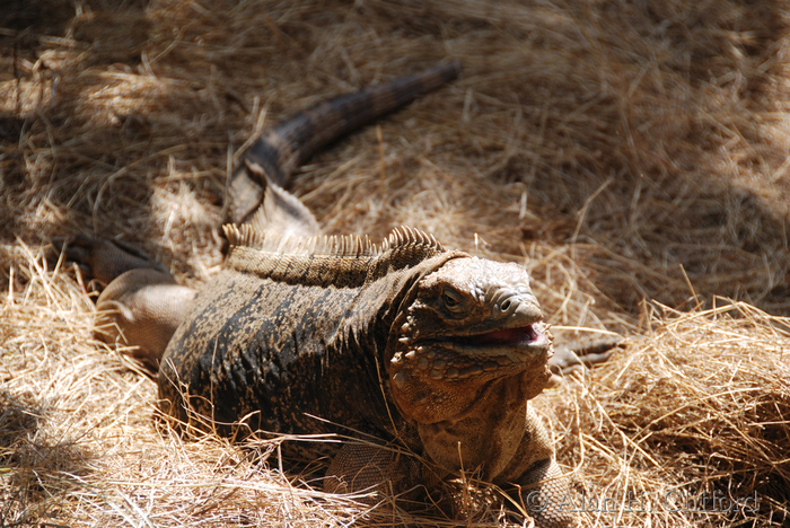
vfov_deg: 7.1
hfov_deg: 10.5
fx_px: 4283
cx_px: 395
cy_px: 264
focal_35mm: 195
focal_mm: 130
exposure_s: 1/160
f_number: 5.6
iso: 100
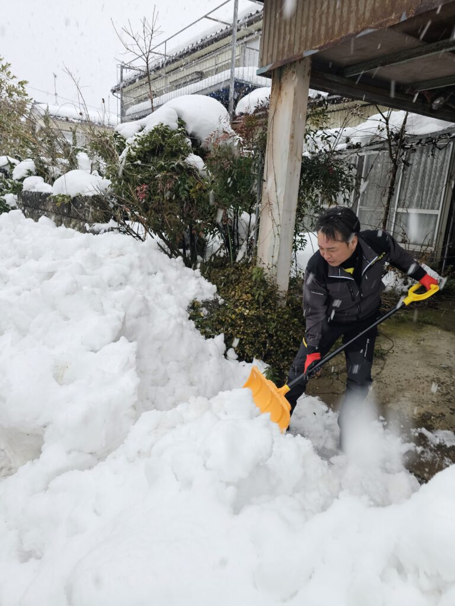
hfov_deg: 58.9
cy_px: 303
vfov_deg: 73.9
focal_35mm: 23
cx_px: 228
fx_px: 403
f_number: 1.7
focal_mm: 6.3
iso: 32
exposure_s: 1/100
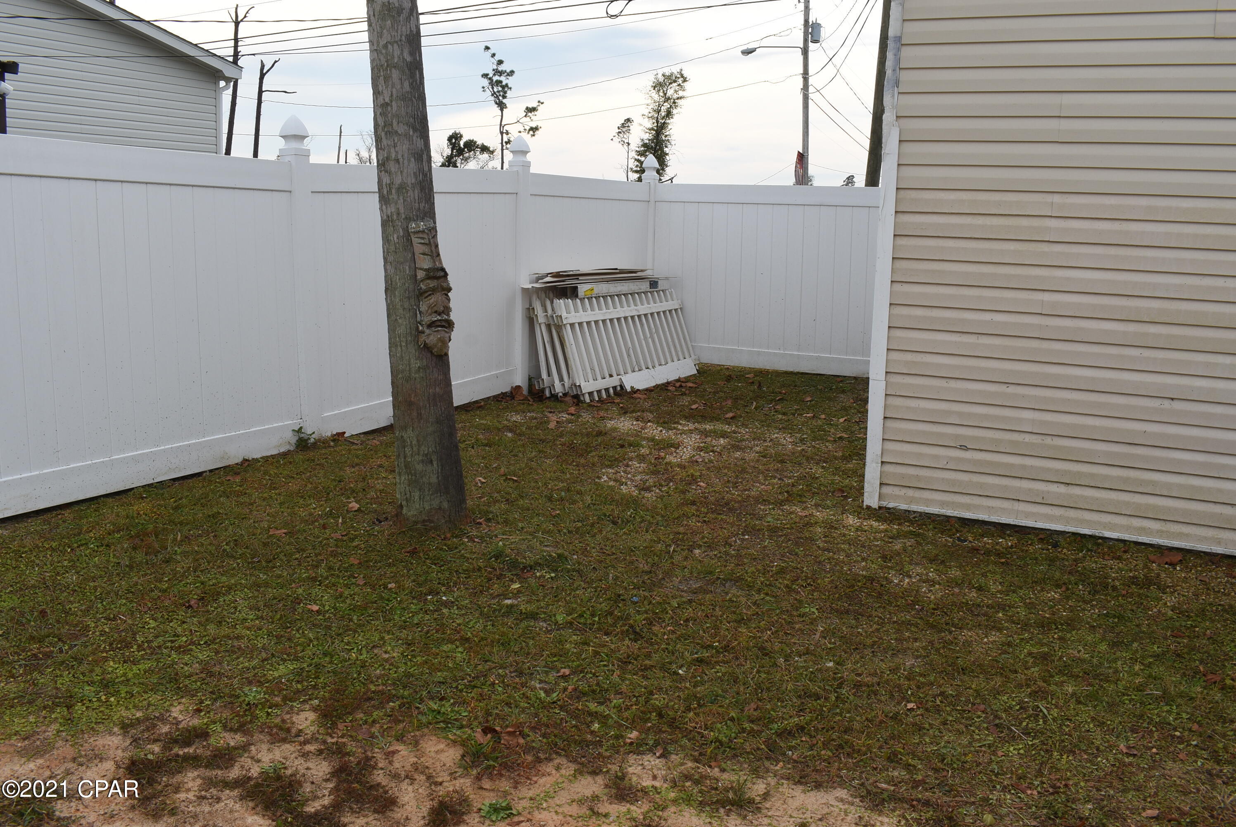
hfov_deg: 61.9
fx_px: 1031
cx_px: 618
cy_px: 414
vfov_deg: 43.7
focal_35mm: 30
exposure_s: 1/200
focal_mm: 20
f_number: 11
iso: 200
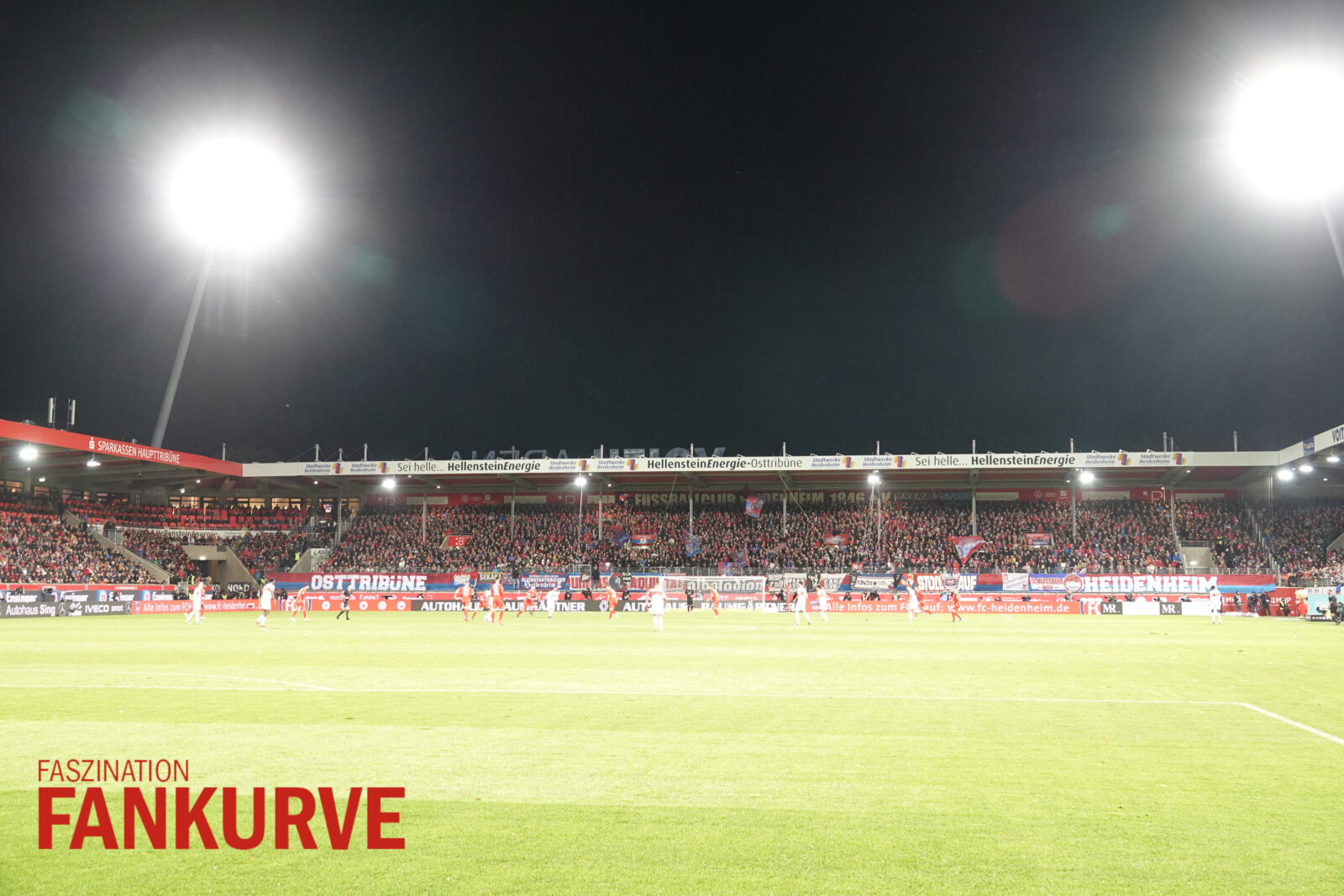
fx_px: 1493
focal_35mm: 40
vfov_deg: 33.4
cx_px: 672
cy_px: 448
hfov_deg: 48.5
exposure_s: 1/40
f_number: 3.2
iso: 500
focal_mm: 14.65
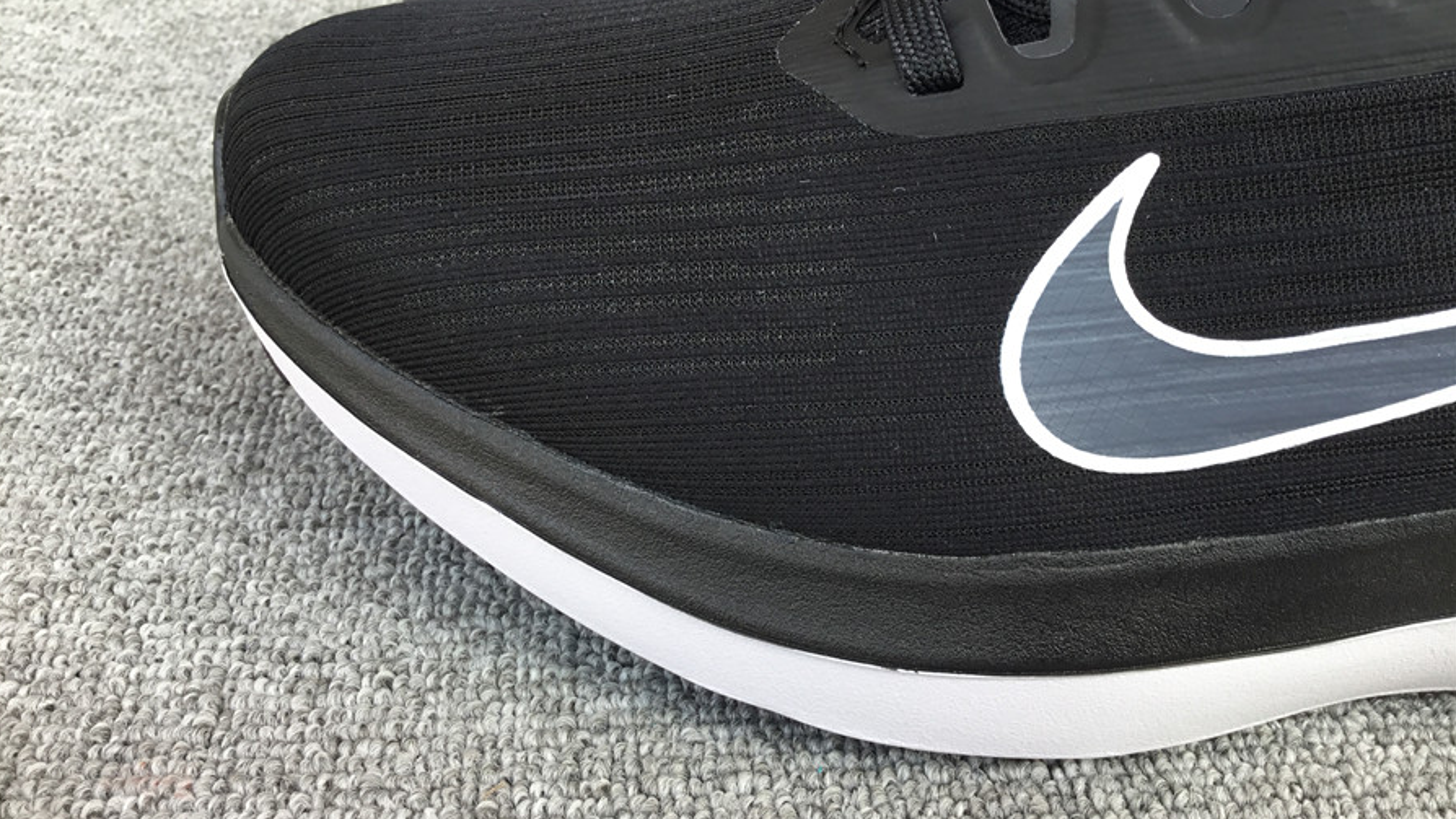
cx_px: 725
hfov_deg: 58.0
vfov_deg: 34.6
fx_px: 1313
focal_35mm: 34
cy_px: 348
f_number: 2.4
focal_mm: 3.3
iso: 25
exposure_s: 1/125
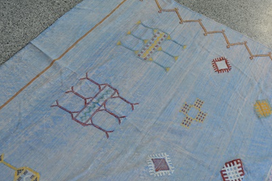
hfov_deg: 42.7
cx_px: 135
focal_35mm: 46
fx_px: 348
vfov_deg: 29.1
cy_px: 114
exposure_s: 1/125
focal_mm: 20
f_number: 5.6
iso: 320
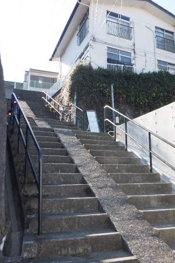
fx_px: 219
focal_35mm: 30
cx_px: 97
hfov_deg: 43.5
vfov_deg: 61.9
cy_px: 134
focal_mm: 5
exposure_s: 1/320
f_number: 4.2
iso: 250
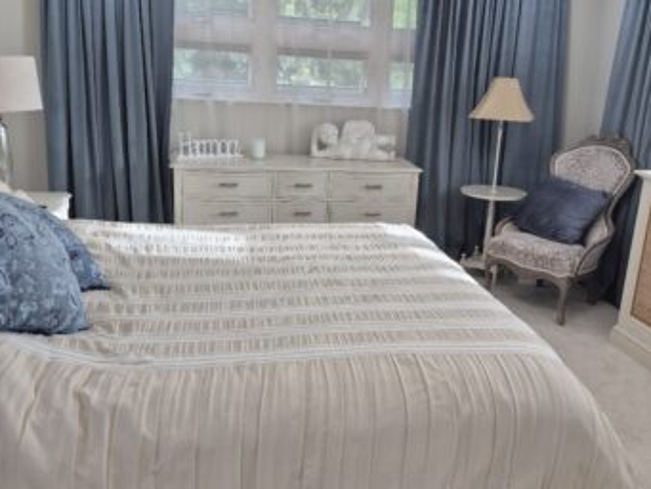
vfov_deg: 51.4
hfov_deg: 65.0
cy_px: 241
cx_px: 368
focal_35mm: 27
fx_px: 508
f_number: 1.8
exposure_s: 1/120
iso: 80
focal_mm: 5.4
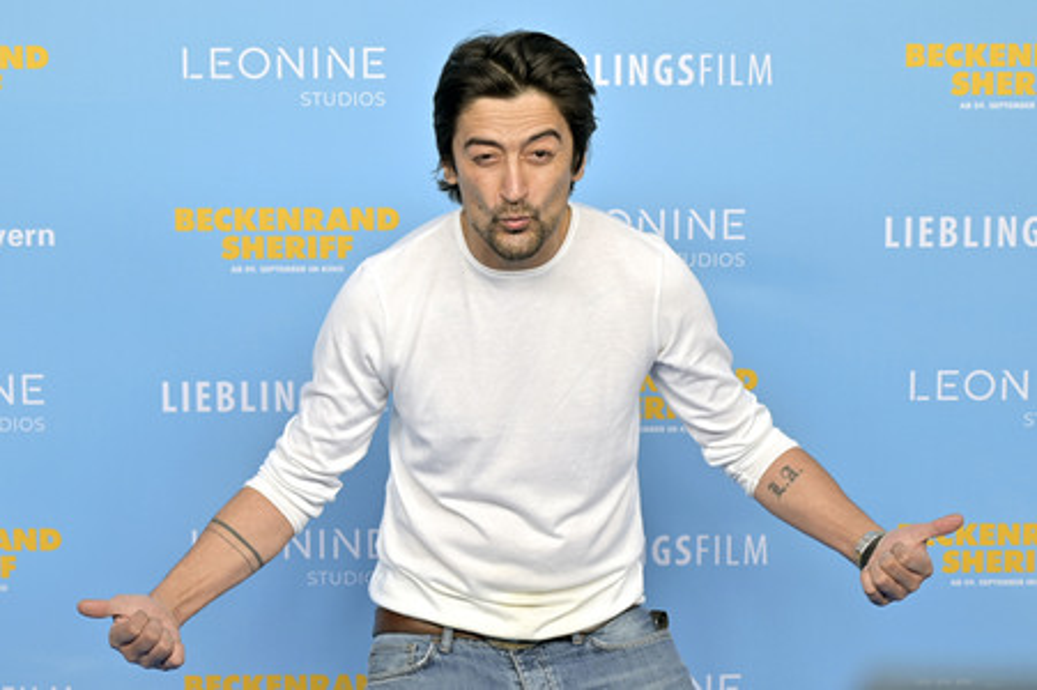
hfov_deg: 28.9
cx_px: 518
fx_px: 2015
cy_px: 345
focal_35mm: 70
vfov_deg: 19.4
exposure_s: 1/100
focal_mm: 70
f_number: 4
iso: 160
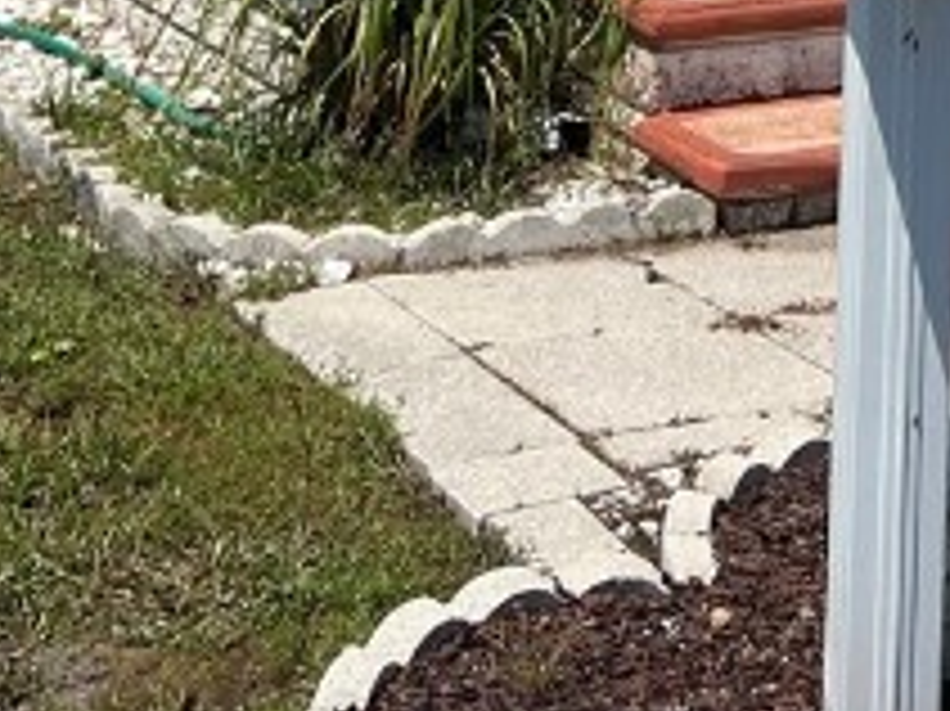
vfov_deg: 10.3
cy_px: -932
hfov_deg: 15.1
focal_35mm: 126
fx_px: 3456
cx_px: 1171
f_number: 1.5
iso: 50
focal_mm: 5.7
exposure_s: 1/8000
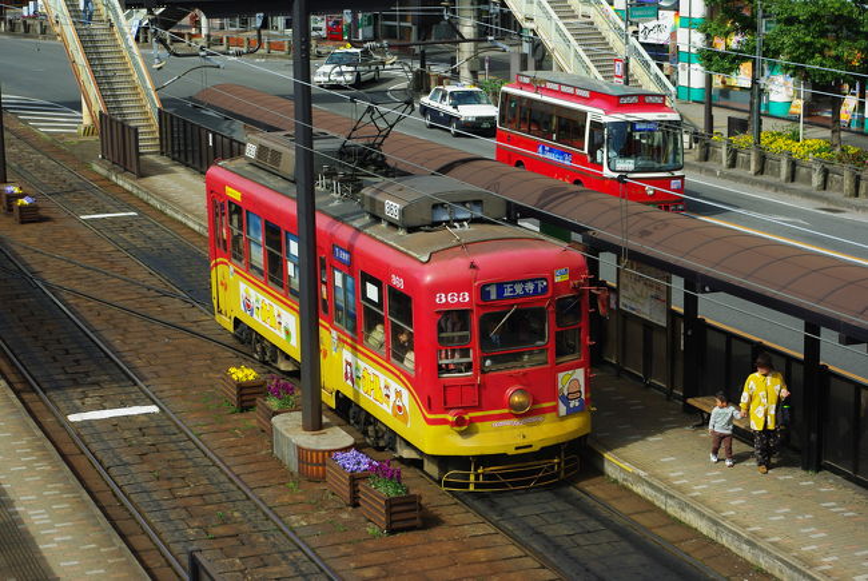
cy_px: 290
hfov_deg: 24.7
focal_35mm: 82
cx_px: 434
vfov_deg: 16.7
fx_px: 1979
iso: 200
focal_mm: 55
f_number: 9.5
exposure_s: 1/350
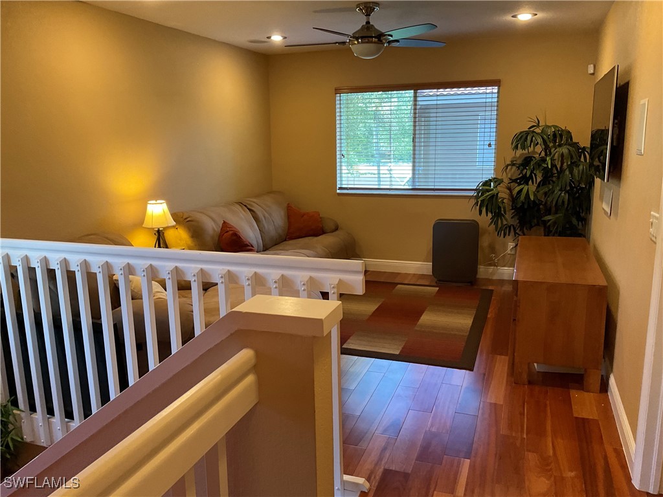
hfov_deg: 61.7
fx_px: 555
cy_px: 248
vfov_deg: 48.2
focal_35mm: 29
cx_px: 332
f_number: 1.8
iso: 125
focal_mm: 3
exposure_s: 1/60
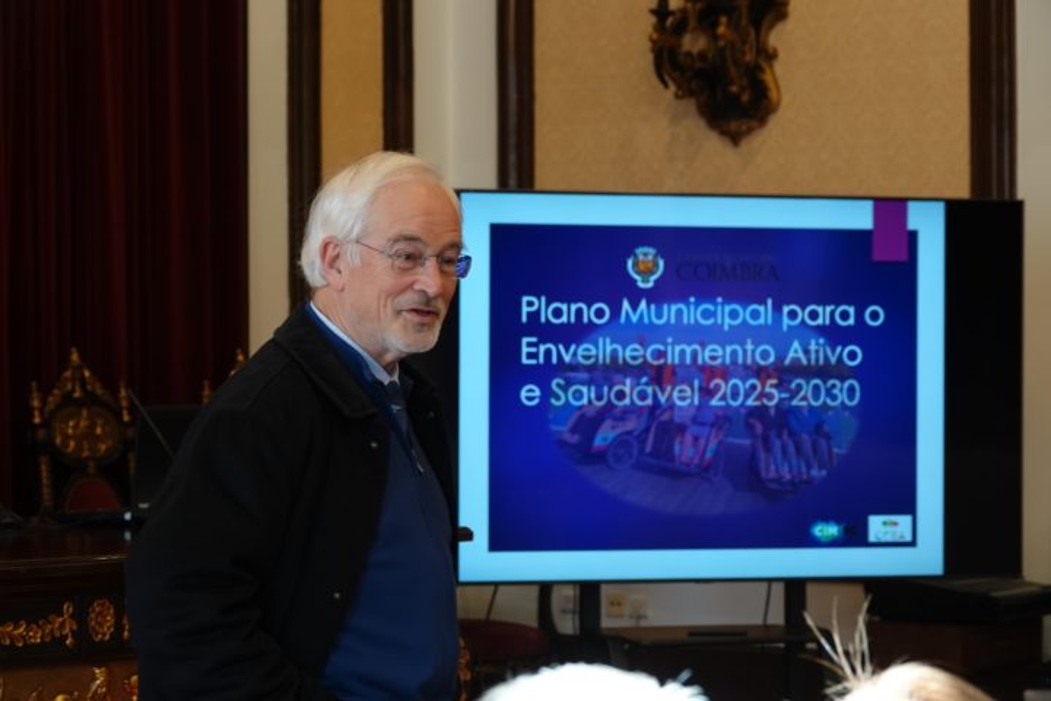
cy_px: 350
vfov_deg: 12.8
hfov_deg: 19.1
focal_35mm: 107
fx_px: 3124
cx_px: 526
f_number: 4
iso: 250
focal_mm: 39.42
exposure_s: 1/60
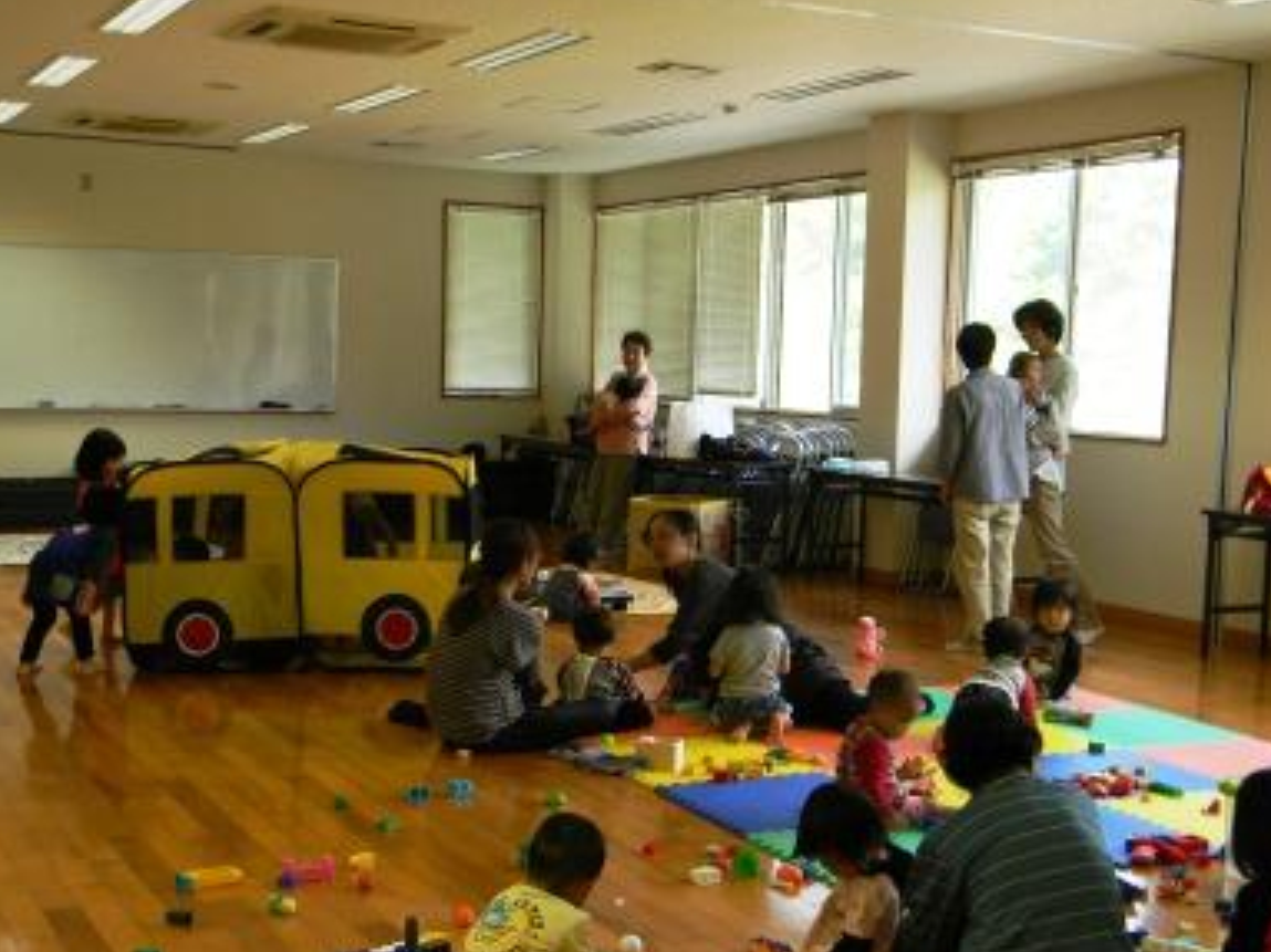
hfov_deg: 39.7
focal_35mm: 48
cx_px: 654
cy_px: 541
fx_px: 1762
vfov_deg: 30.2
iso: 80
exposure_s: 1/30.3
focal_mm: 7.3
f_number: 3.8
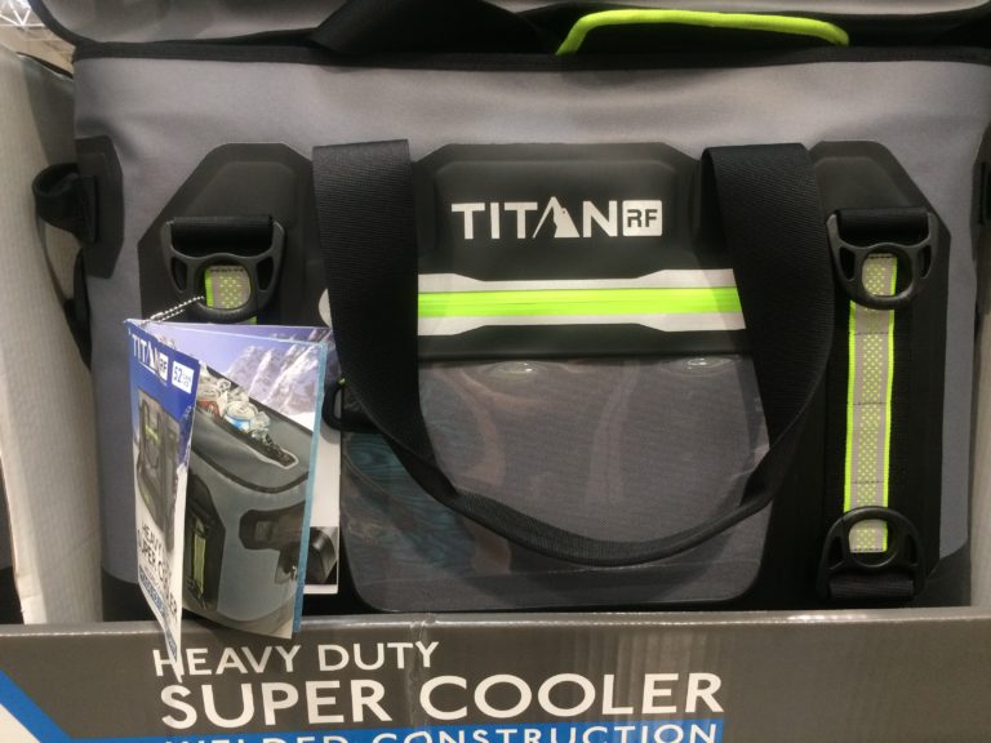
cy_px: 372
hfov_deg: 61.7
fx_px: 830
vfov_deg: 48.2
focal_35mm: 29
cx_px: 496
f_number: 2.2
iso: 160
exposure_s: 1/30
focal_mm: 4.15
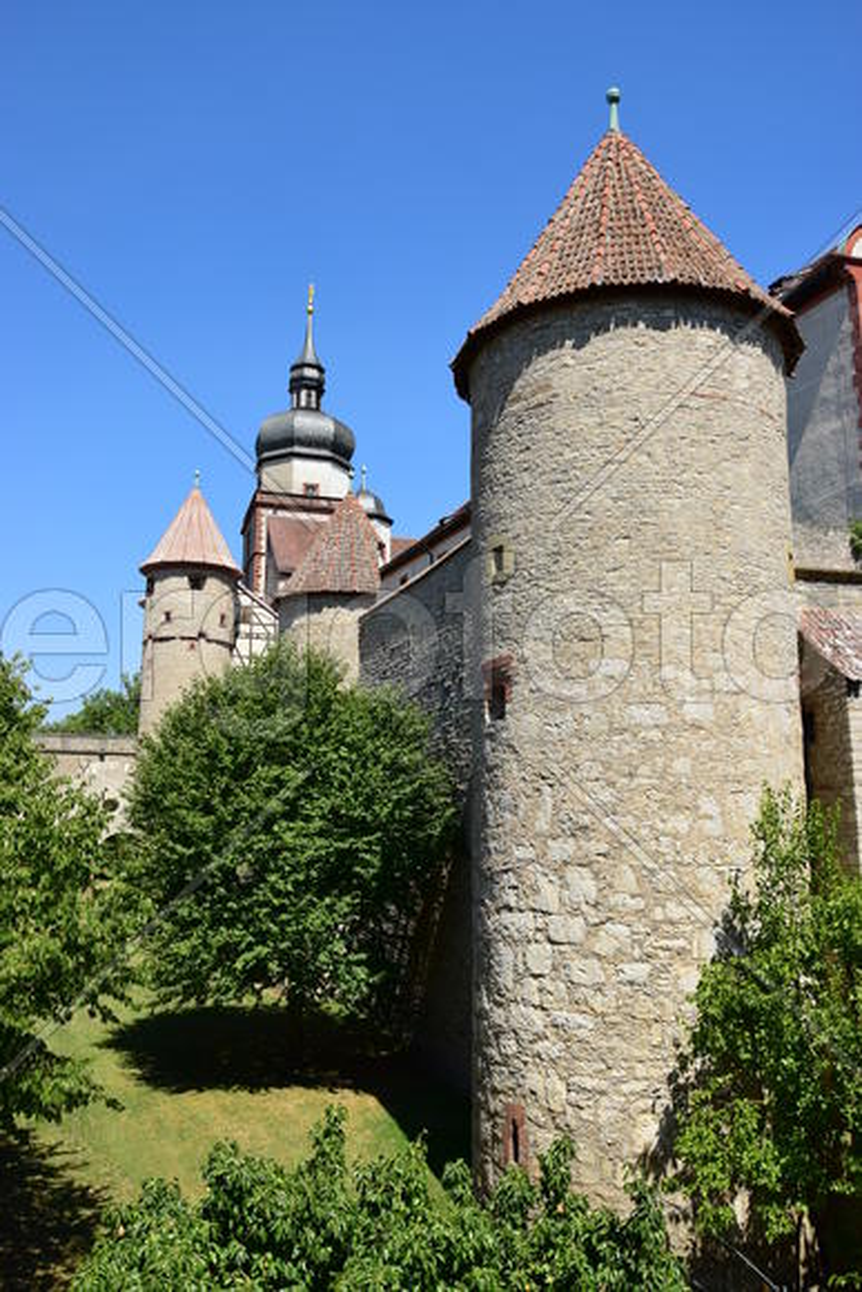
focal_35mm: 27
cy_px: 646
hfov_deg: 48.0
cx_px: 431
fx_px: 969
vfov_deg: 67.4
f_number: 8
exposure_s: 1/200
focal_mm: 18
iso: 100
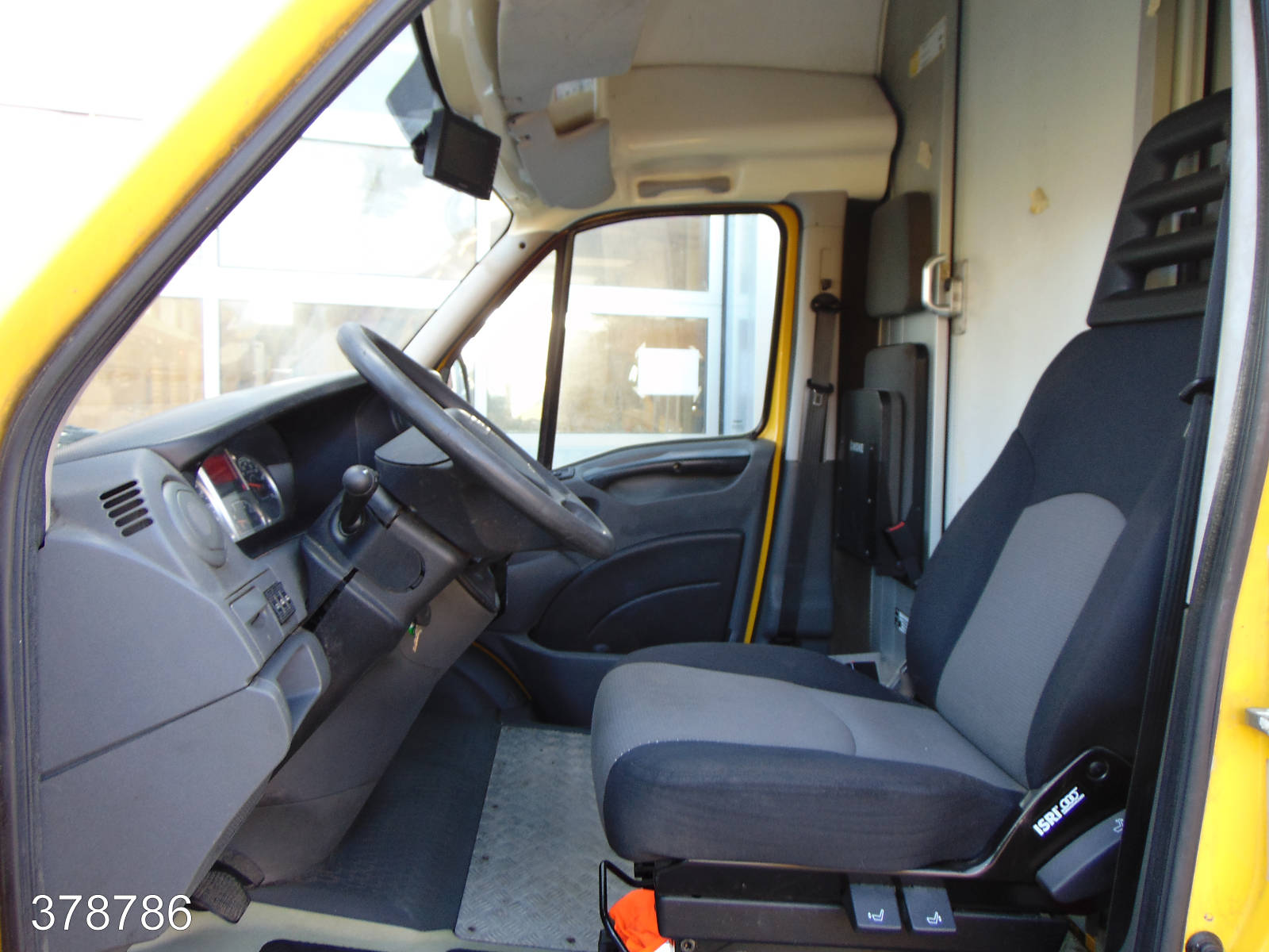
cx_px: 634
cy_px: 476
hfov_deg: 69.4
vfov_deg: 54.9
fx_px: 916
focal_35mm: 25
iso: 80
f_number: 3
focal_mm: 4.5
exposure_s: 1/30
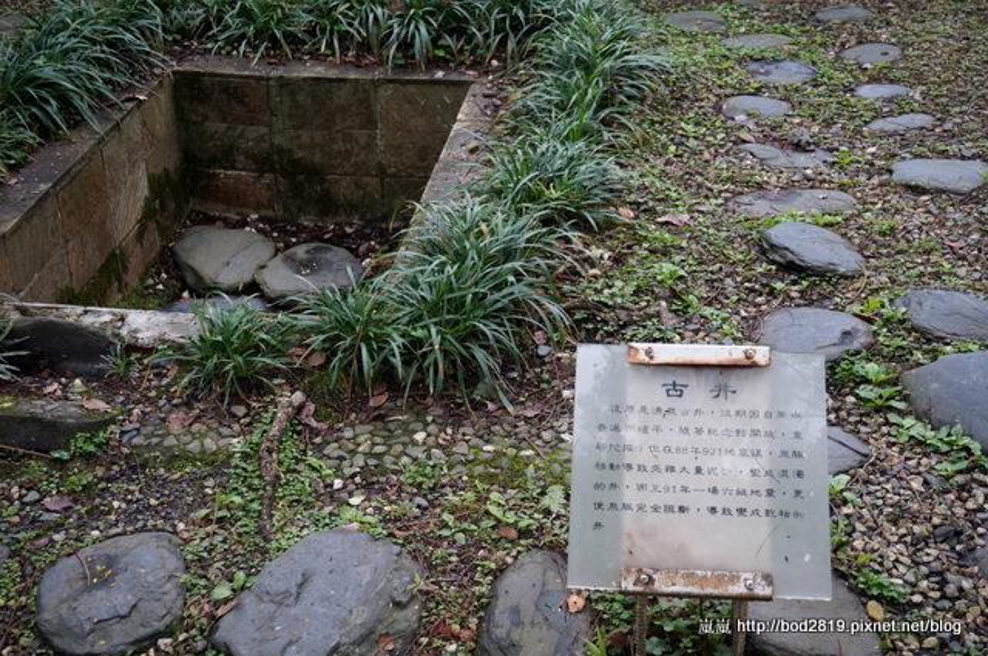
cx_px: 494
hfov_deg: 41.2
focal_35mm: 48
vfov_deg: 28.0
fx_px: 1316
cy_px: 328
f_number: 5
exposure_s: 1/160
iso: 1000
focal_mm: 32
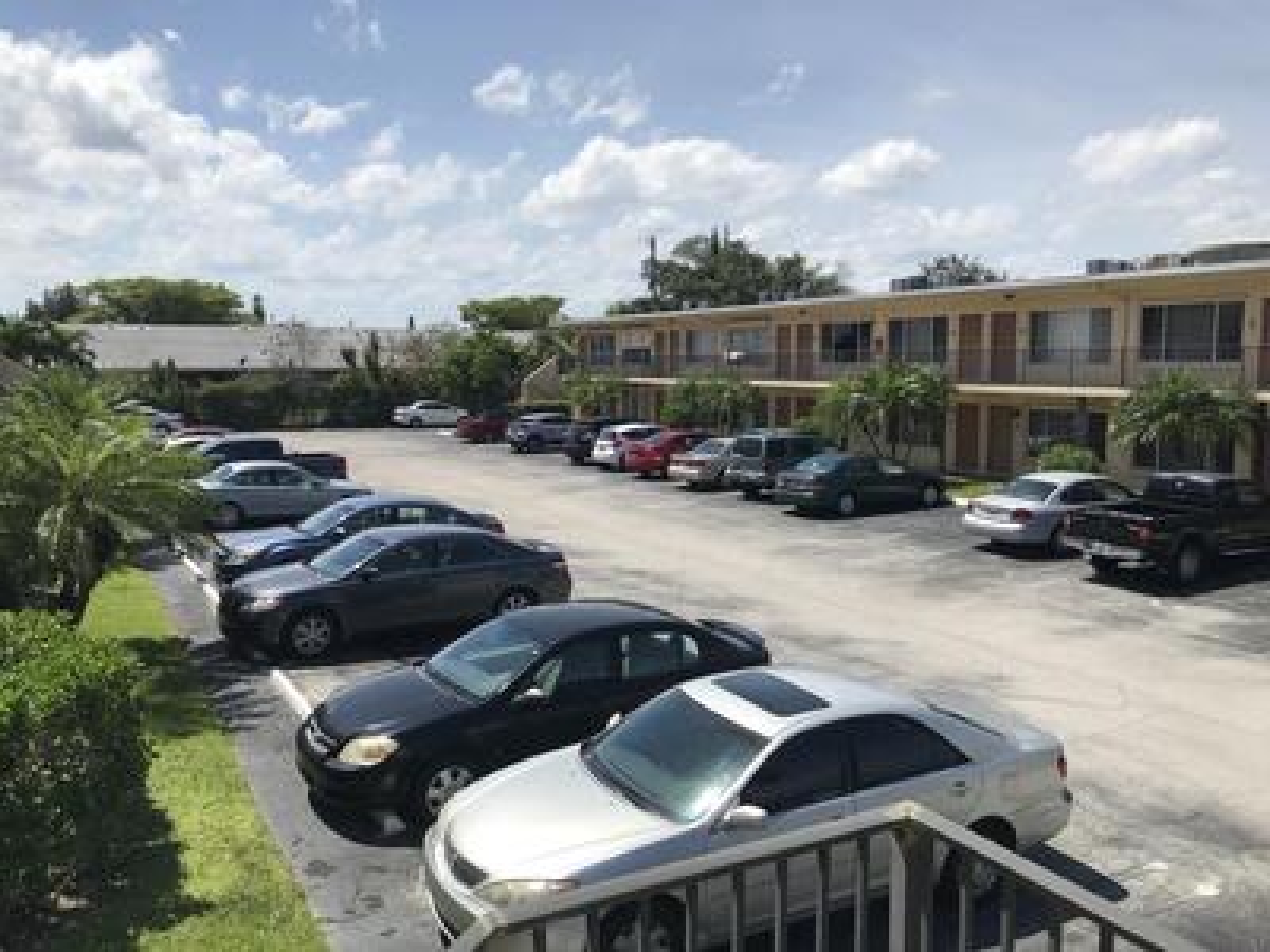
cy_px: 476
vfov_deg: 49.7
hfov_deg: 63.4
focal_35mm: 28
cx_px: 635
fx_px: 1027
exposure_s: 1/3831
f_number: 1.8
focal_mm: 3.99
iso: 20
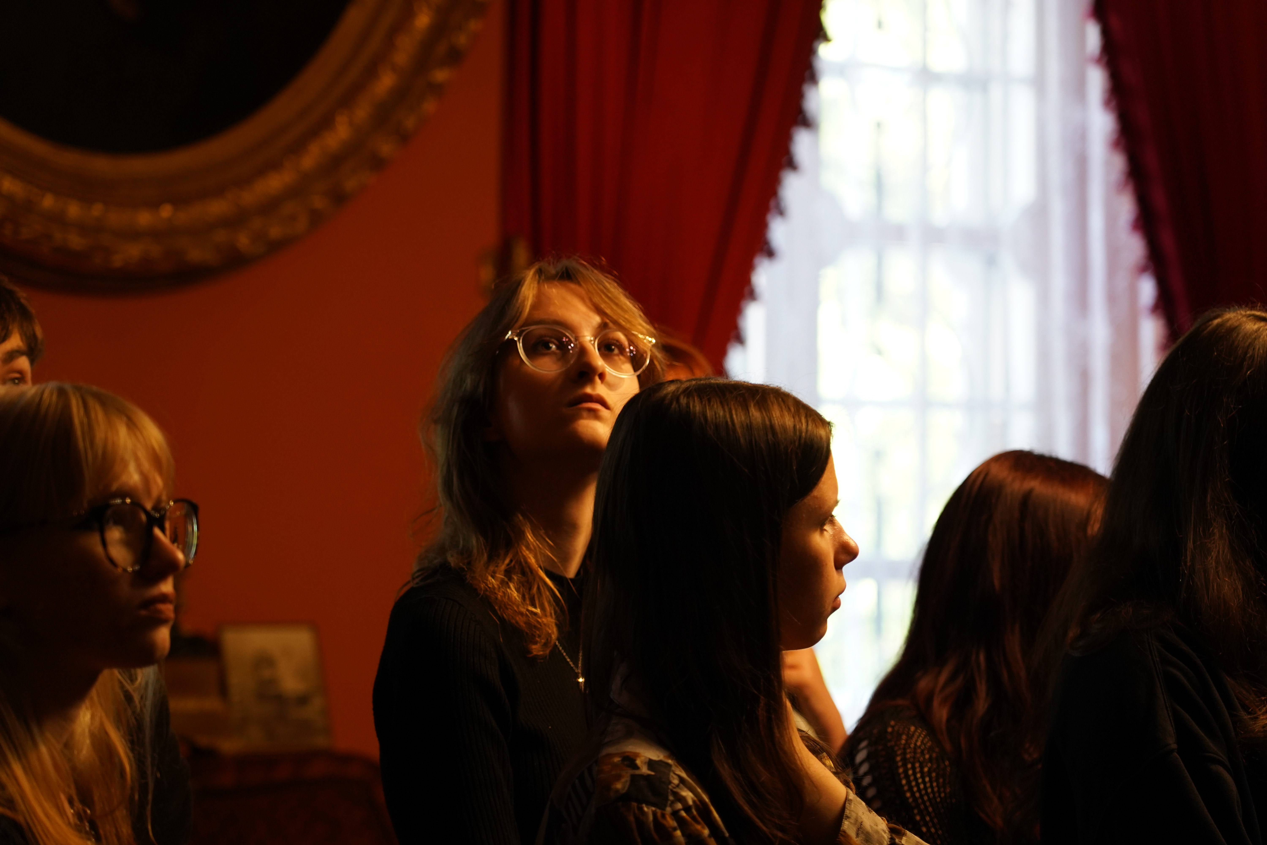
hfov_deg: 19.5
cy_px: 422
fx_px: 3695
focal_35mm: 105
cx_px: 634
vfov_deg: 13.0
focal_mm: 105
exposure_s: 1/160
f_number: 4
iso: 2000
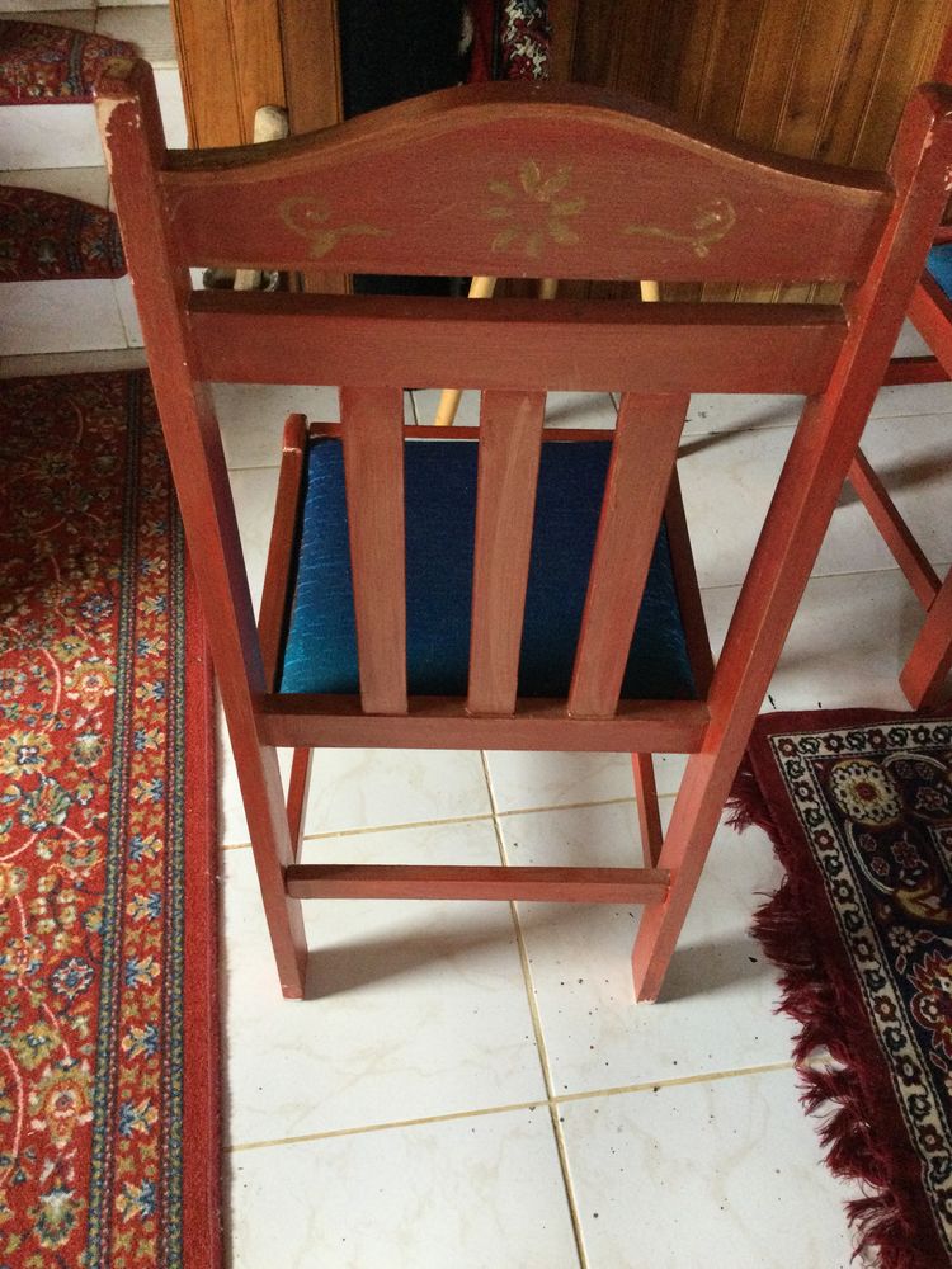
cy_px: 634
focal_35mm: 31
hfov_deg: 45.4
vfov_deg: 58.4
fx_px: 1137
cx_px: 476
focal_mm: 3.3
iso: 250
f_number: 2.4
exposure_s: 1/33
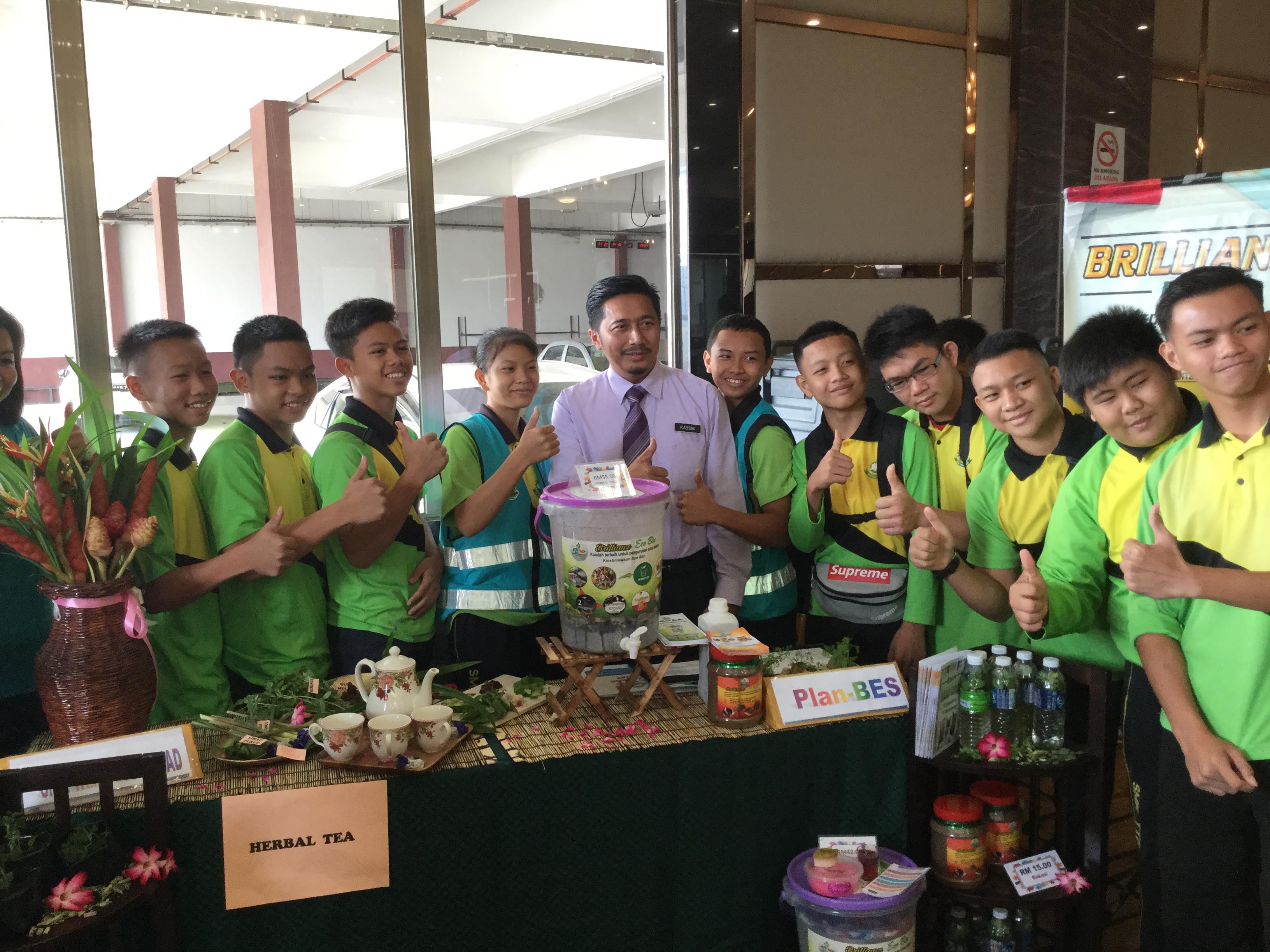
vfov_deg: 45.4
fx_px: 1137
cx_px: 635
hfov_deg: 58.4
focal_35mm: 31
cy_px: 476
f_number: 2.4
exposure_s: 1/33
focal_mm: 3.3
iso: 40
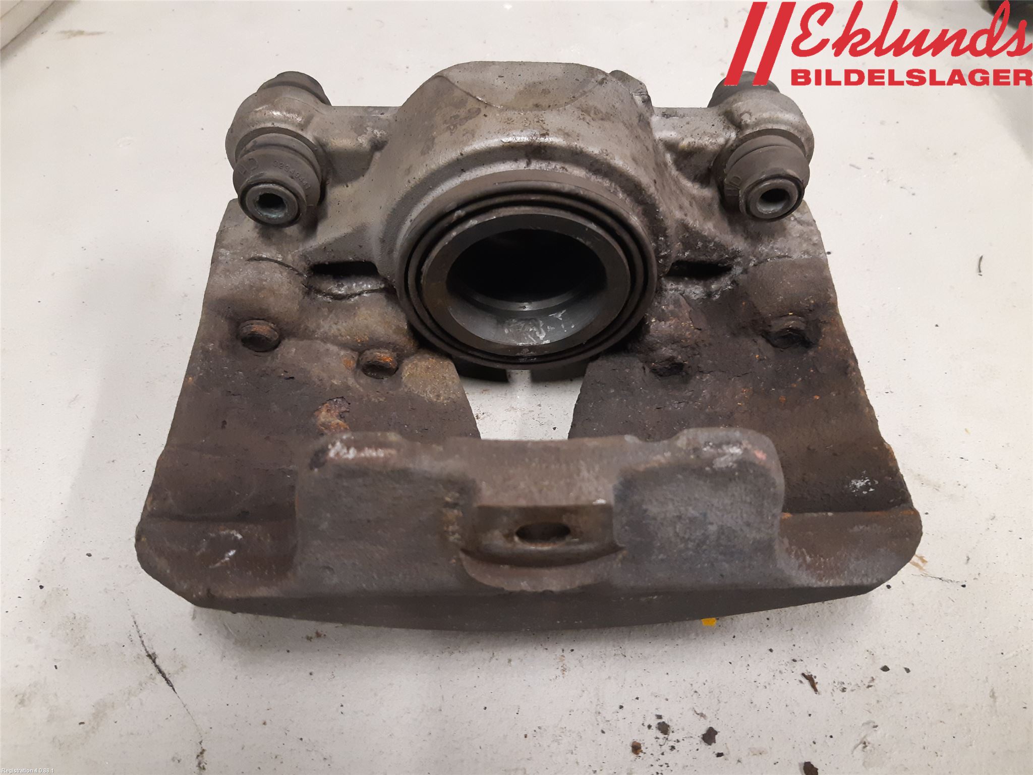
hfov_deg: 67.3
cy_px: 388
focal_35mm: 26
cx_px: 516
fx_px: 776
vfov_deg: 53.1
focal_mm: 3.93
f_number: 1.7
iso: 320
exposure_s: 1/60
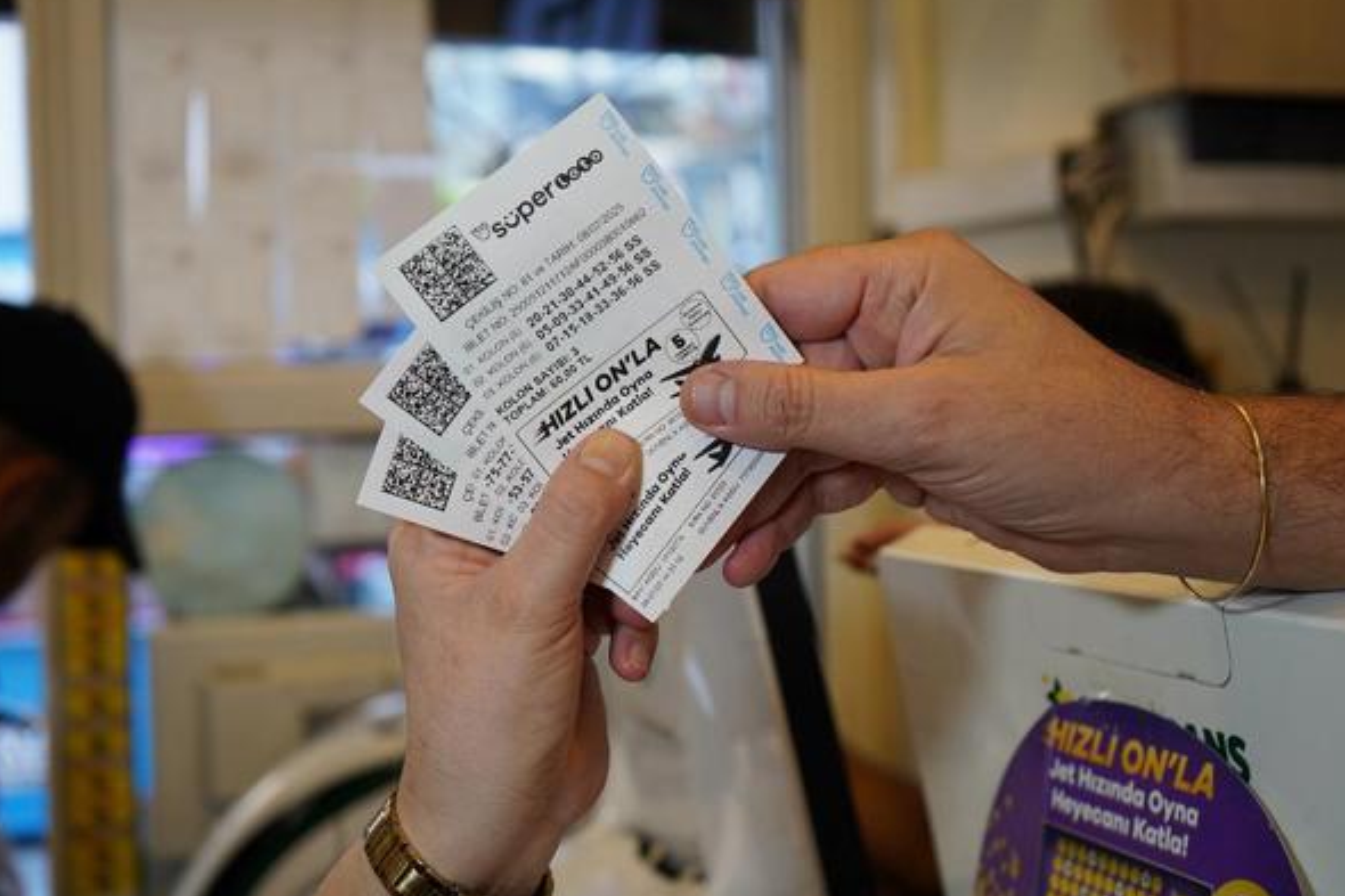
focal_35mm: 49
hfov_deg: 40.4
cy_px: 451
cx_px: 685
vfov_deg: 27.5
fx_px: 1830
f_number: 4.5
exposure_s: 1/160
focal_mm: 47
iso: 500
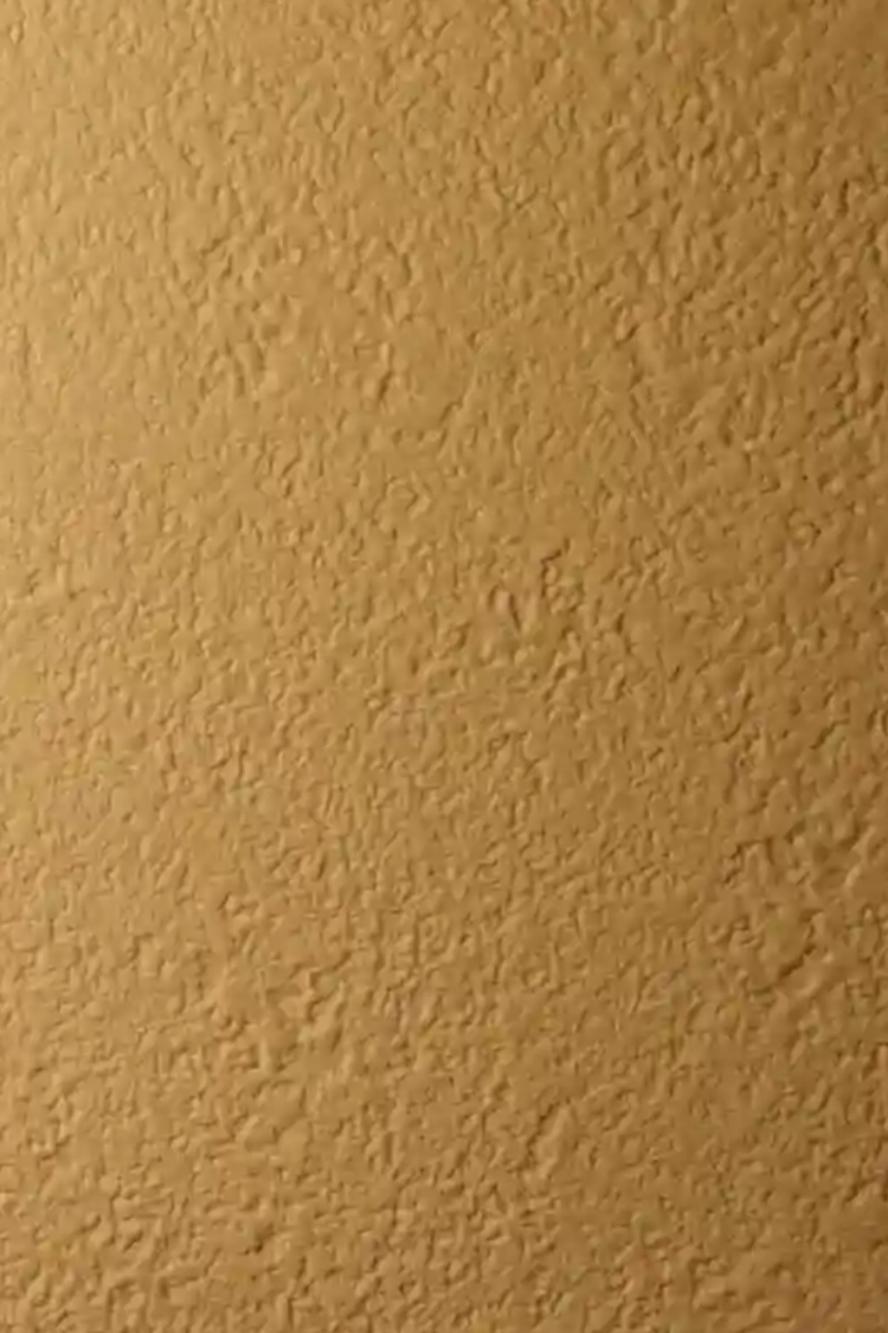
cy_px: -77
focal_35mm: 530
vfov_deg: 3.9
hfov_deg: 2.6
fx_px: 19608
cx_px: -1774
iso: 800
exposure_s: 1/40
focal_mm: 70
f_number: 13
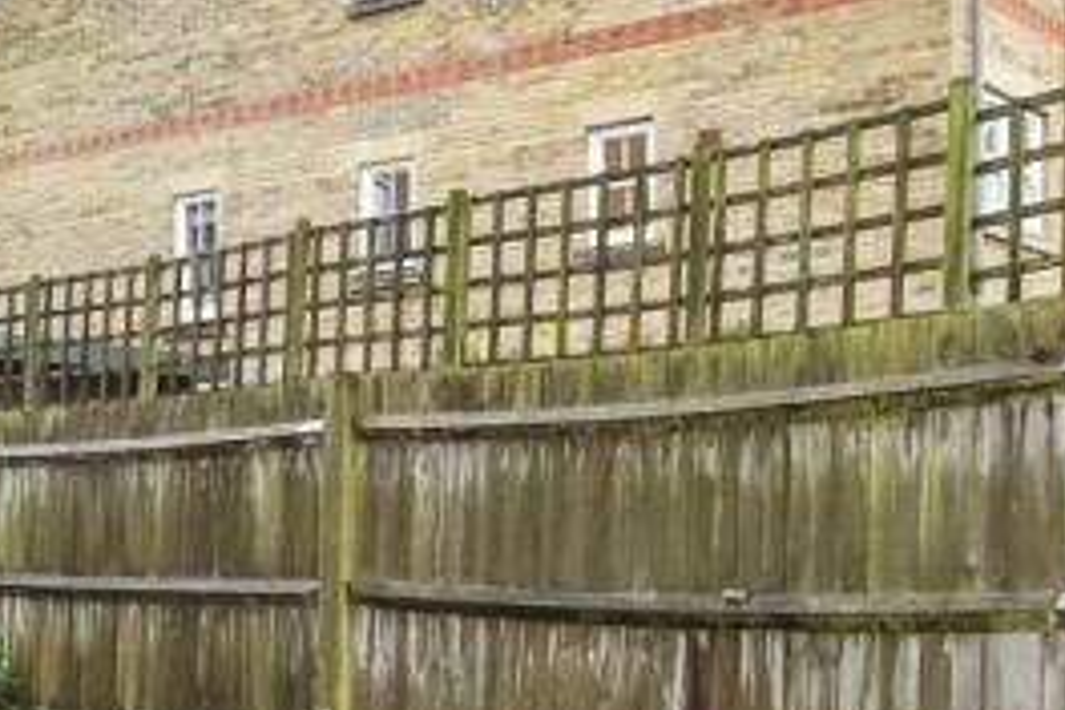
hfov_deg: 30.9
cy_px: 555
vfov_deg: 21.7
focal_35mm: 62
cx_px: 107
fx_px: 1834
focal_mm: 17
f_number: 8
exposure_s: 1/15
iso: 250
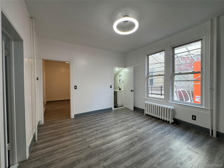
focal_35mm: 14
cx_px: 112
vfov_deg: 85.7
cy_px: 84
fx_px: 91
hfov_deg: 102.1
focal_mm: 2.22
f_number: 2.2
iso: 125
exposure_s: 1/120
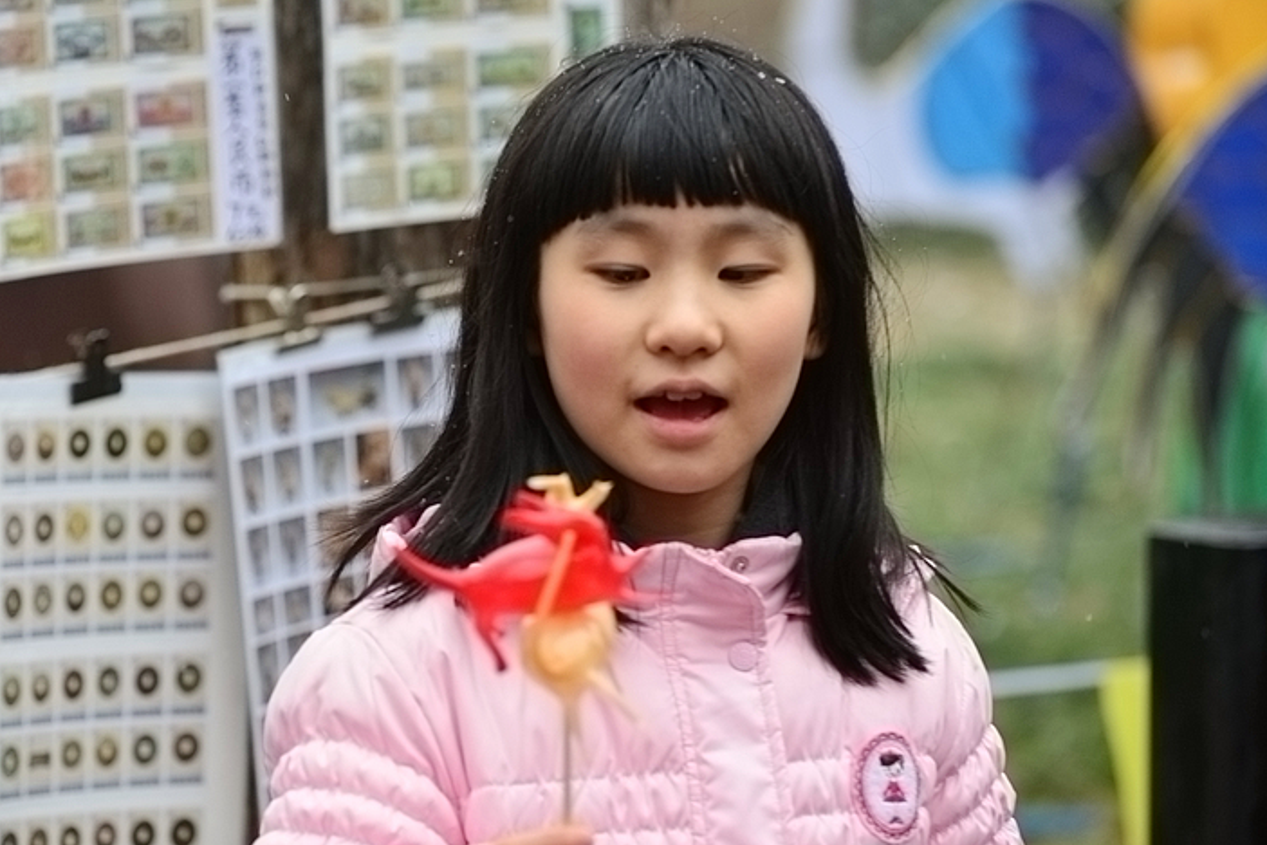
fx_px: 6088
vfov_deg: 7.9
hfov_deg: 11.9
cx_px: 509
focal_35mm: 173
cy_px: 408
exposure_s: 1/160
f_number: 4.8
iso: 1000
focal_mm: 135
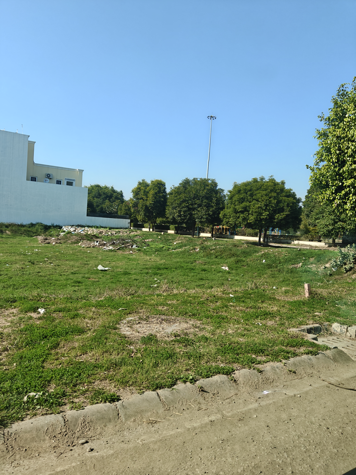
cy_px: 238
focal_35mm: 24
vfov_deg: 71.6
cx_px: 178
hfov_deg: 56.8
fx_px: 329
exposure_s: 1/896
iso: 80
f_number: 1.8
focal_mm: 5.59
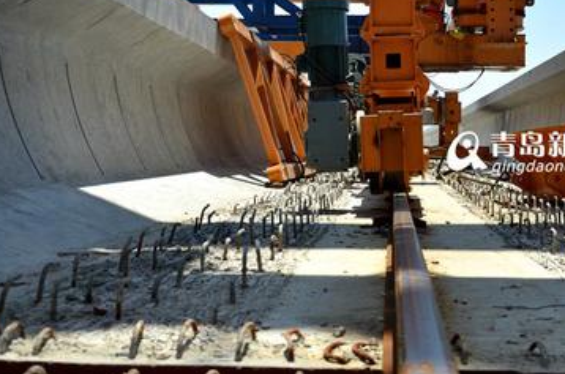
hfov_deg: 33.7
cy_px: 163
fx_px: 924
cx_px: 384
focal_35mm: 59
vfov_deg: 22.9
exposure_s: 1/1000
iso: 100
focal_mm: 22
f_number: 3.8
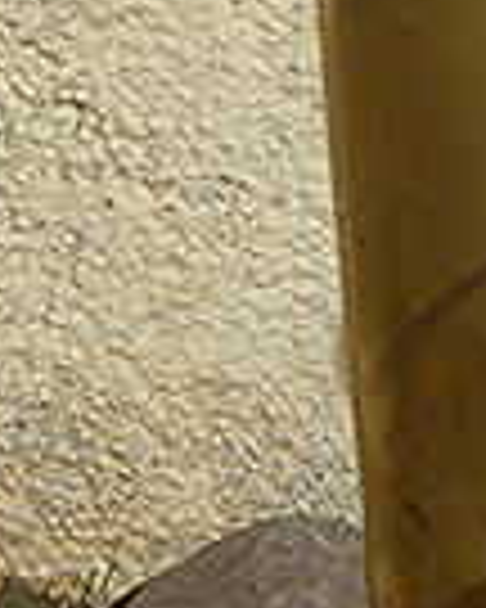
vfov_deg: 5.1
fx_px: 6850
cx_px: 1300
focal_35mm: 381
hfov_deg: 4.0
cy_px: 631
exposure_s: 1/1300
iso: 80
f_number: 4.2
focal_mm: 11.7
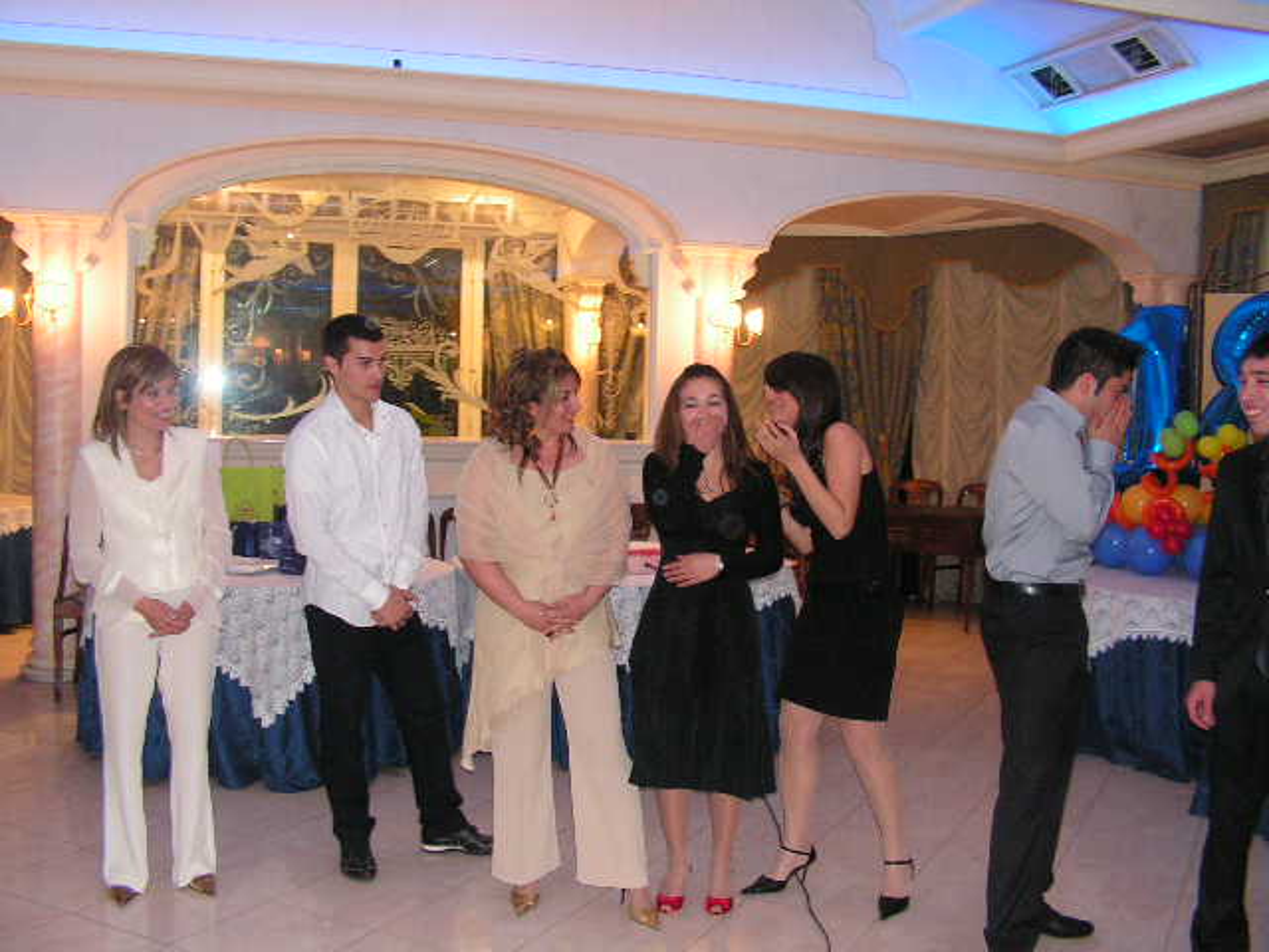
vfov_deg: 39.7
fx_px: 1320
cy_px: 476
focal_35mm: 36
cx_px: 634
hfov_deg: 51.4
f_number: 3.2
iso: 200
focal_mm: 6
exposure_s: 1/40
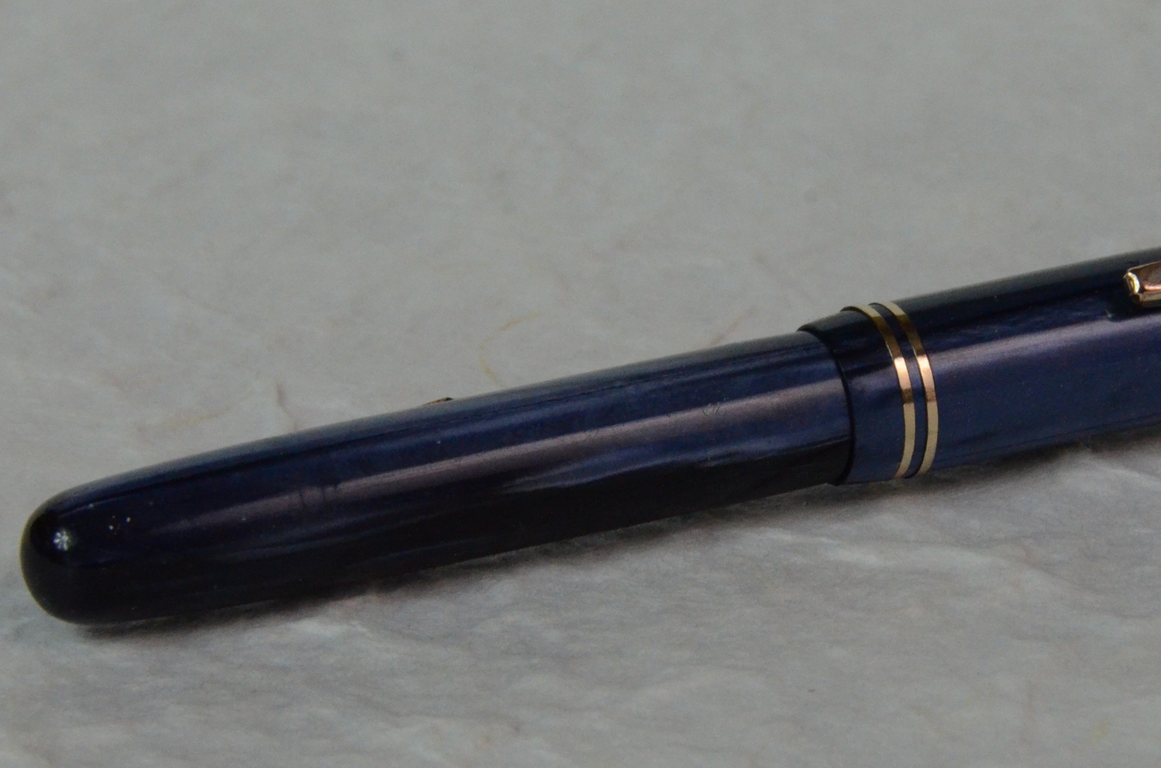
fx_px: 8073
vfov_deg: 5.5
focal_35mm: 251
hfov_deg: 8.2
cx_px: 833
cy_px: 386
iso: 2500
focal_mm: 95
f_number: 18
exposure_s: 1/30
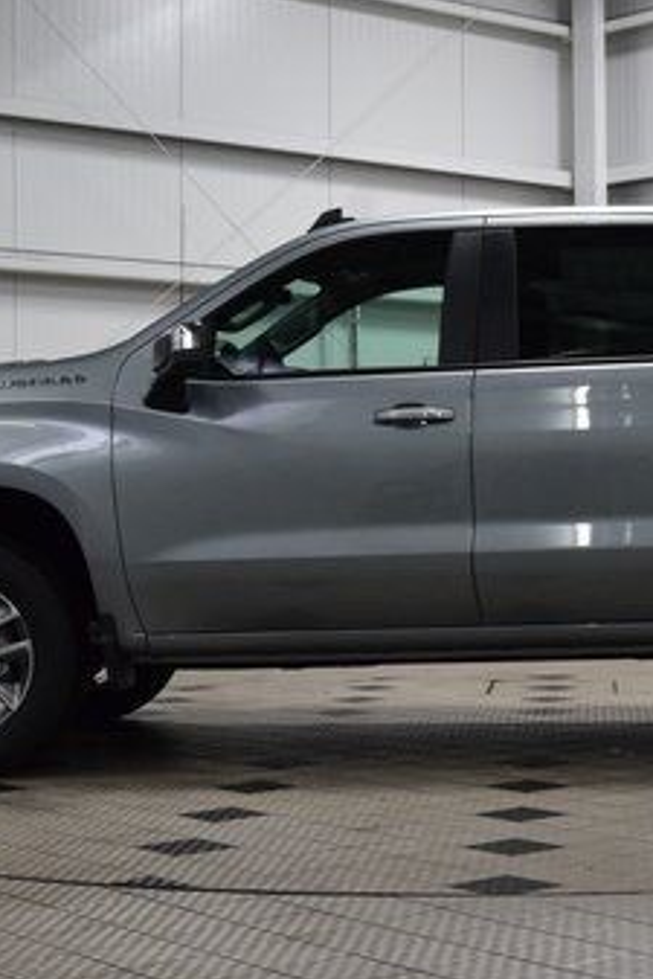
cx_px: 569
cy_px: 475
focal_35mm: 77
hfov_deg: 17.5
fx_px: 2091
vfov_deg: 26.3
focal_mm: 27
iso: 1600
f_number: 8
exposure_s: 1/60
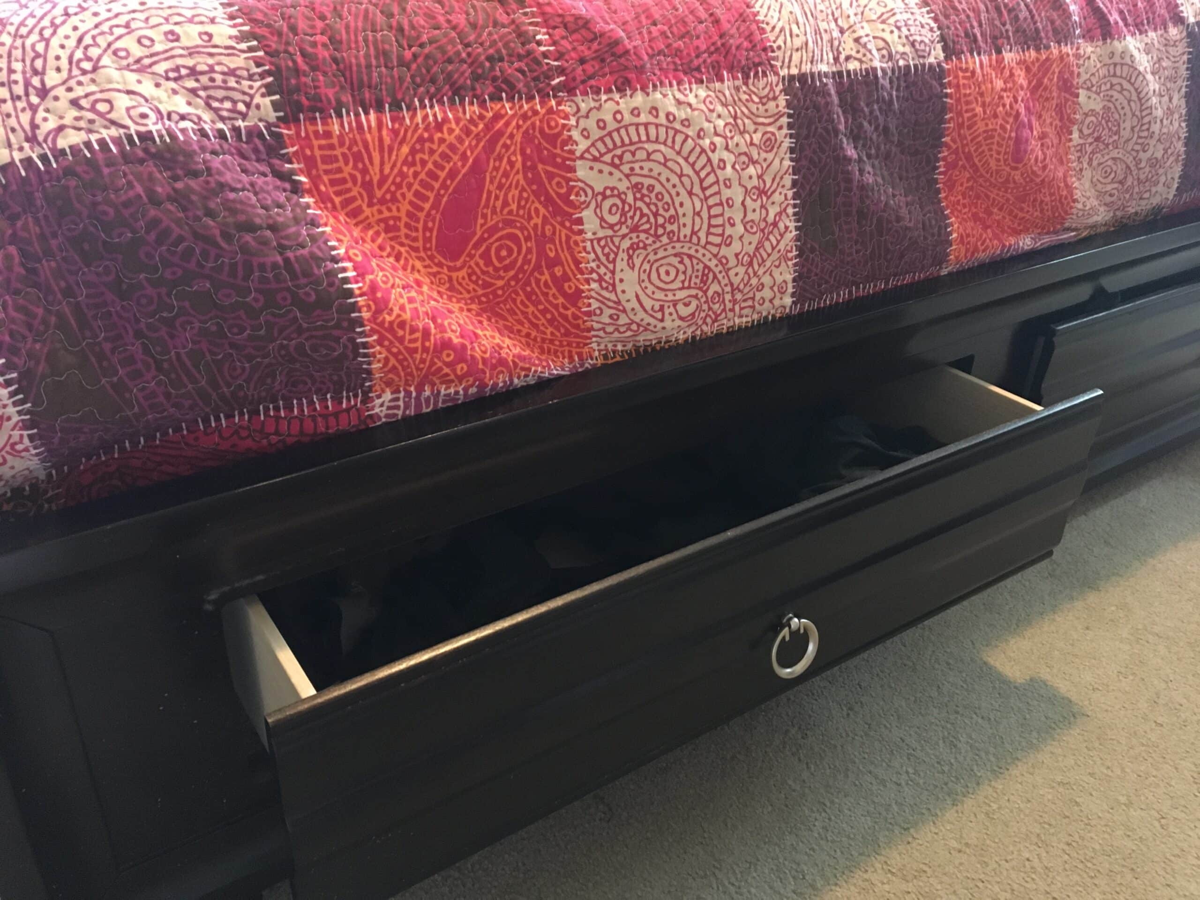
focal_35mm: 29
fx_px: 1005
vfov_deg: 48.2
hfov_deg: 61.7
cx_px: 600
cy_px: 450
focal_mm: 4.15
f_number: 2.2
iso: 500
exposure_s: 1/15
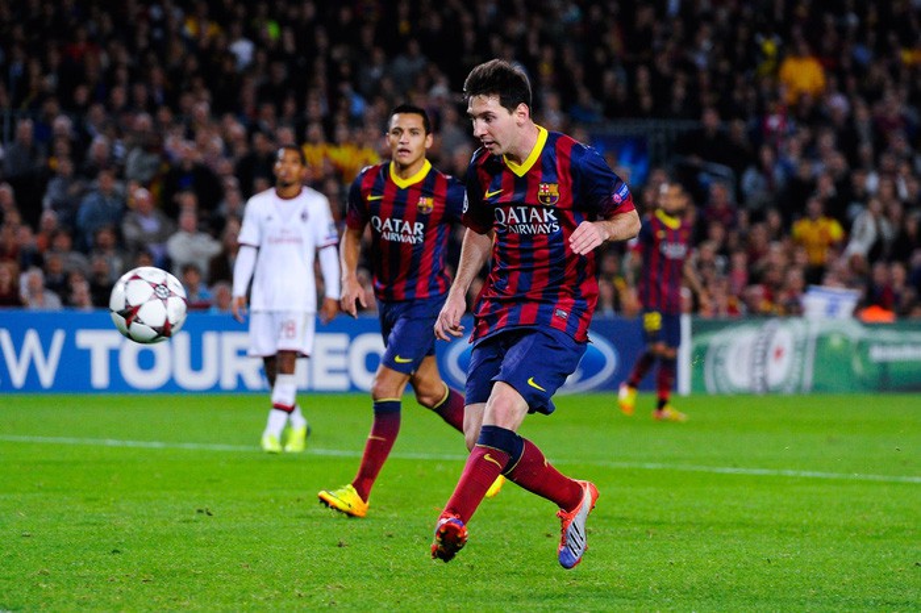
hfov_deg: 10.3
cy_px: 306
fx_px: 5114
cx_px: 460
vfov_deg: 6.9
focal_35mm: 200
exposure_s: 1/1000
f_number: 4
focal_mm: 200
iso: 2500
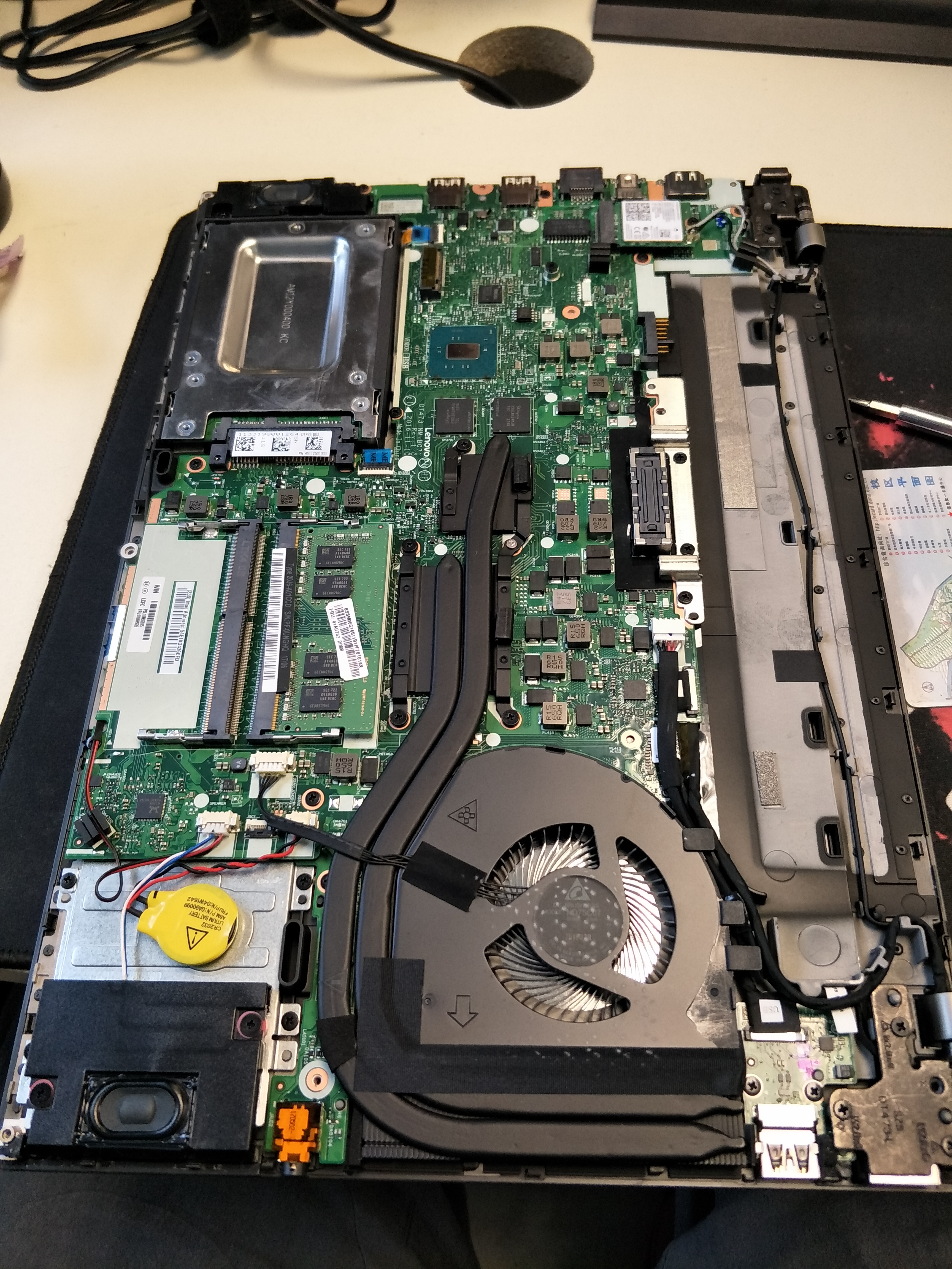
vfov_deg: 76.4
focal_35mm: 22
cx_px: 476
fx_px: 807
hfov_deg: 61.1
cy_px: 634
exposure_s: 1/50
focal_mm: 3.79
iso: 143
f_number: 1.7
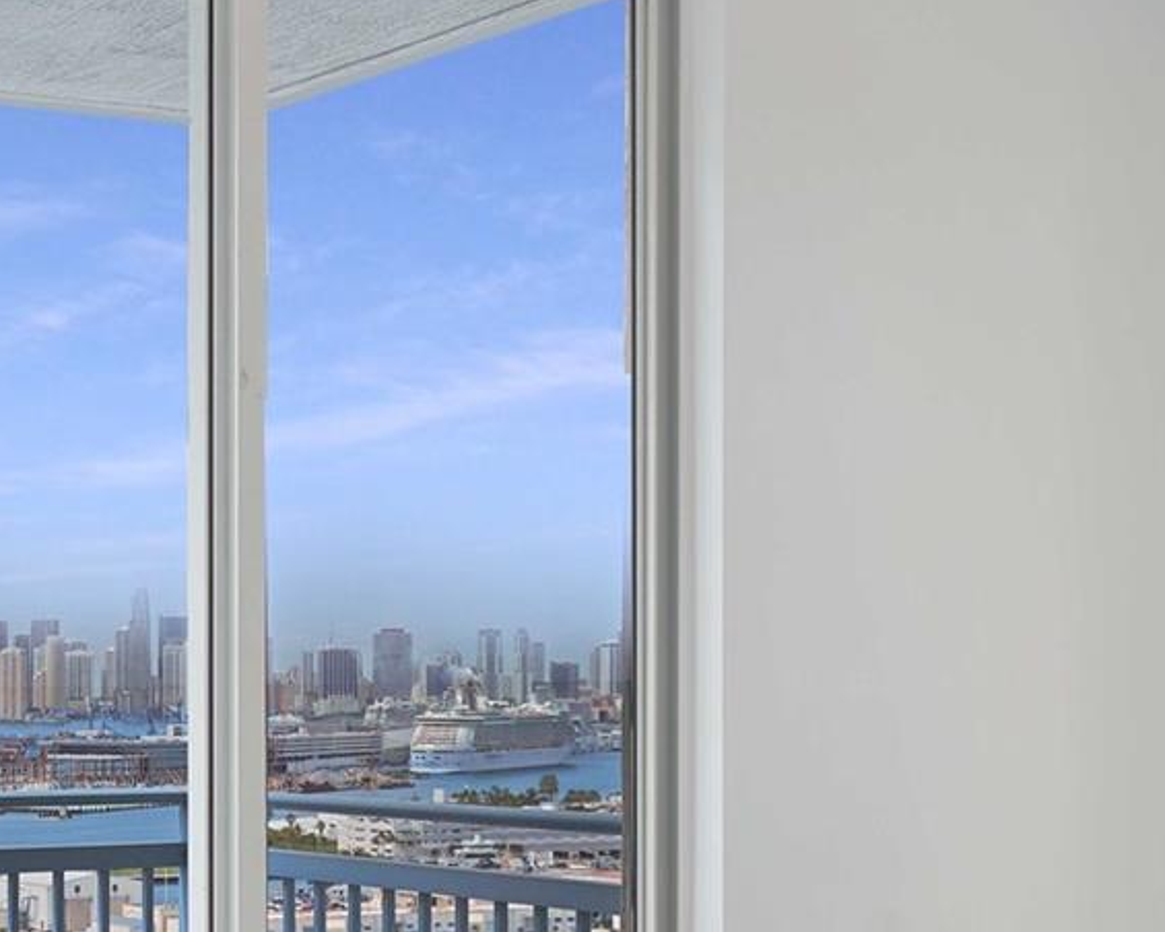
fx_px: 2655
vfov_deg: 19.8
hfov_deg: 23.0
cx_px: -184
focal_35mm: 77
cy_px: 680
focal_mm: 29
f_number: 8
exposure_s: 1/200
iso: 200
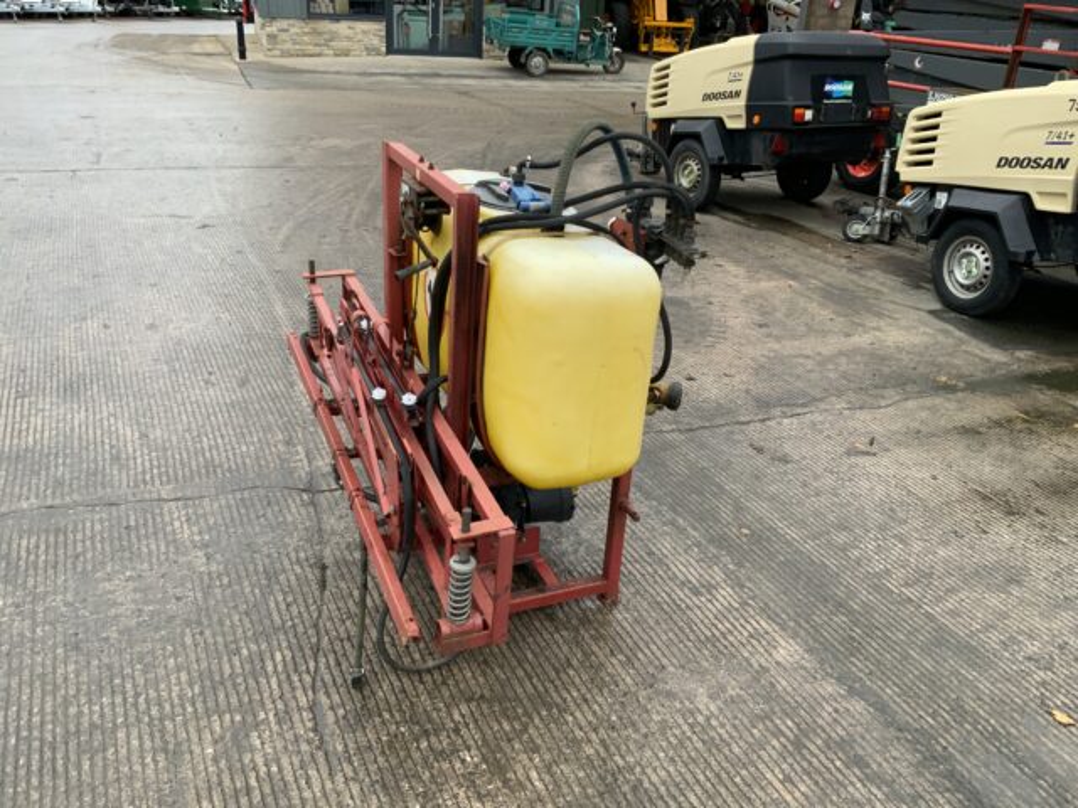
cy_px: 404
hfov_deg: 61.7
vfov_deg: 48.2
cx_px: 539
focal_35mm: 29
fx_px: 903
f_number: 1.8
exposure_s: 1/122
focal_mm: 3
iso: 64
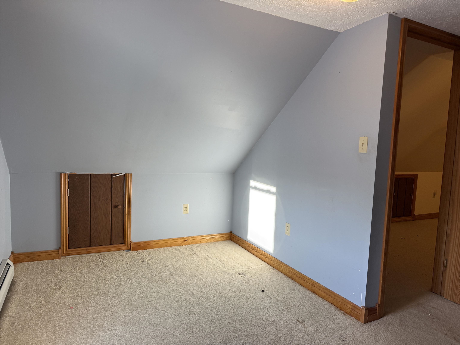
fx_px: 319
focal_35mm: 24
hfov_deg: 71.6
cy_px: 172
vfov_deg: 56.8
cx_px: 230
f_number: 1.78
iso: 125
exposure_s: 1/120
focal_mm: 6.76
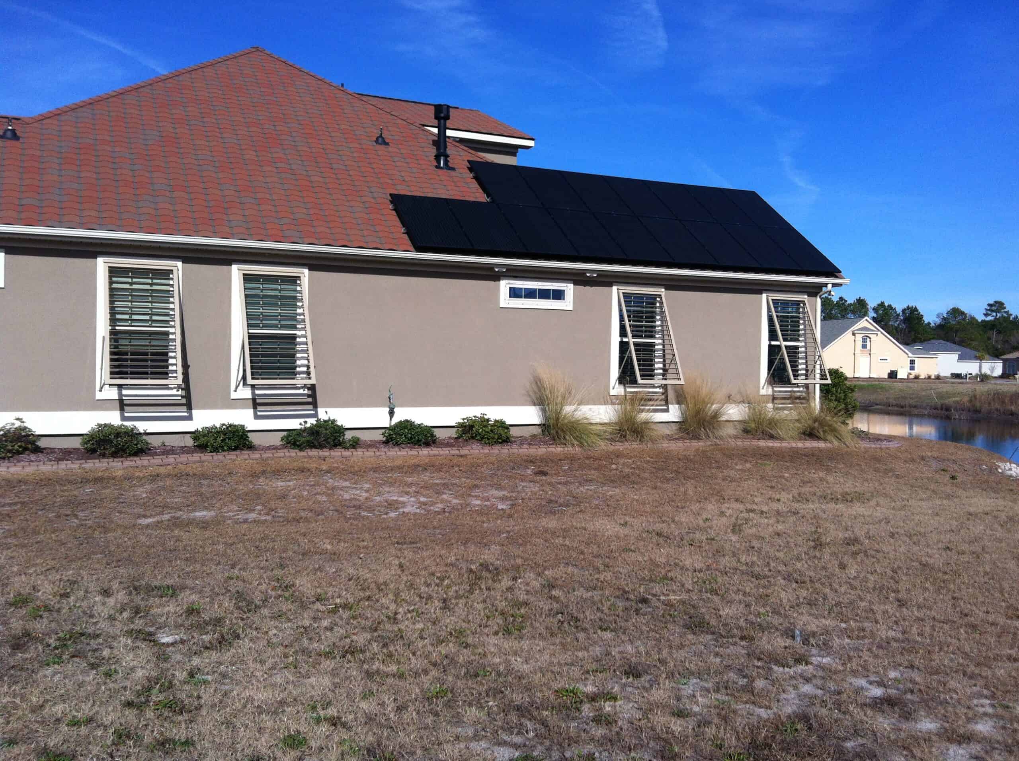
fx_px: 1029
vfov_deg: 40.6
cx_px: 510
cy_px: 380
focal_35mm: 35
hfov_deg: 52.7
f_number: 2.8
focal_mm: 3.85
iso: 80
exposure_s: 1/2011
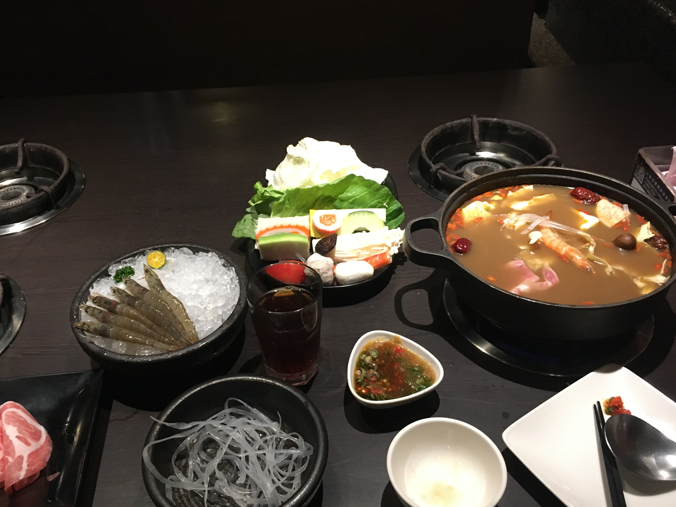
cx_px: 297
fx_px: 644
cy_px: 265
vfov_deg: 42.9
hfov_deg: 55.2
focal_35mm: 33
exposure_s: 1/17
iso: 200
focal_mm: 4.15
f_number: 2.2
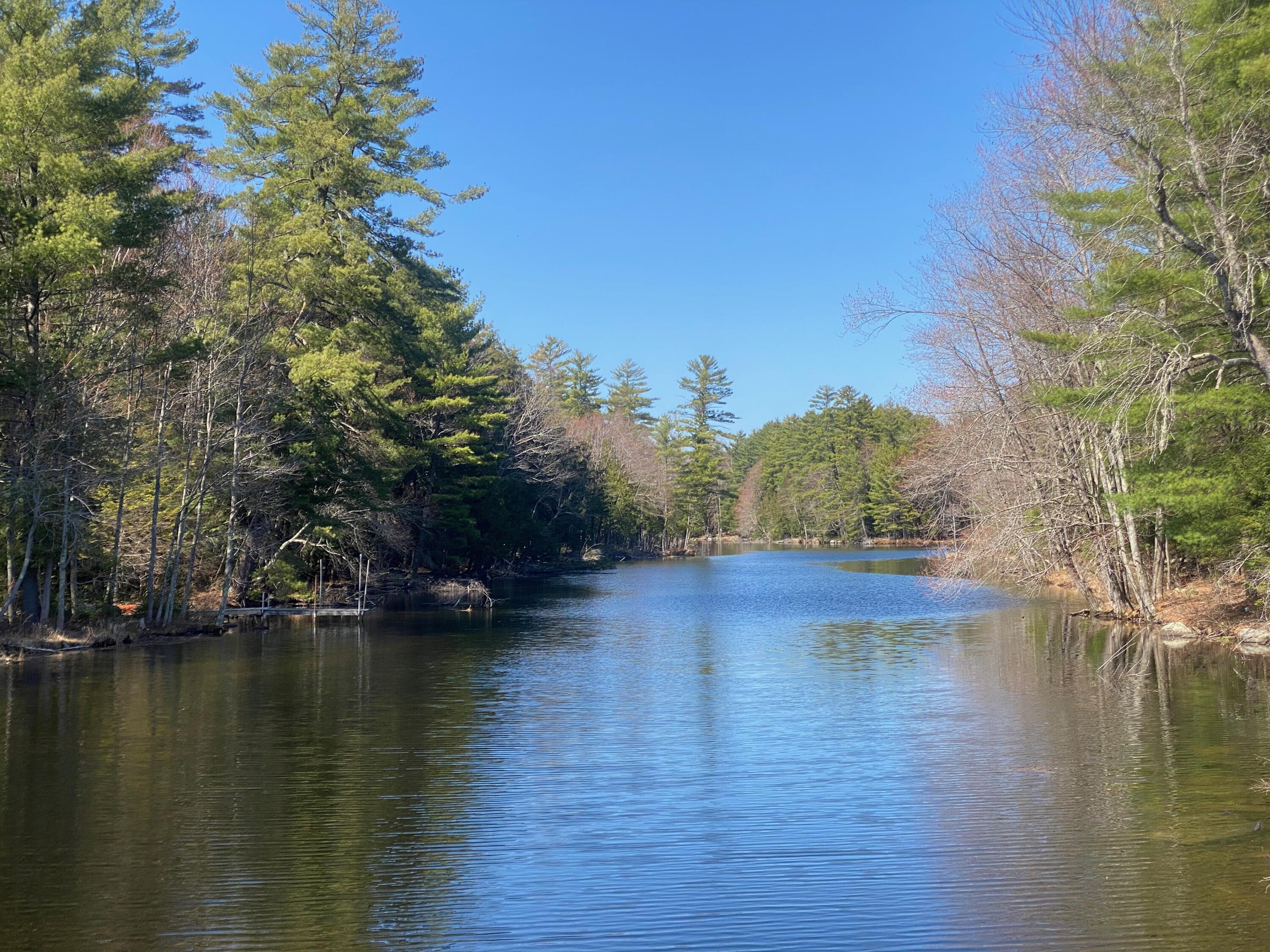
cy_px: 476
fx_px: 1908
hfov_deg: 36.8
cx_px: 635
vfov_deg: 28.0
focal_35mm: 52
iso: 20
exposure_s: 1/749
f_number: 2
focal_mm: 6
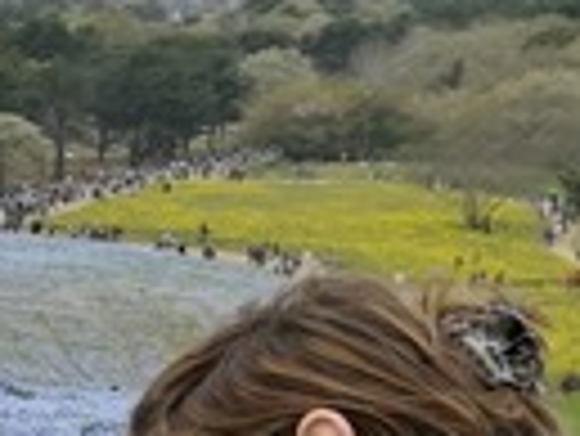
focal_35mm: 151
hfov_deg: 12.0
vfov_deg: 9.5
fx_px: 2532
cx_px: -486
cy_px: 679
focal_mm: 4.5
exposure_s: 1/842
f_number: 2.2
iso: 50
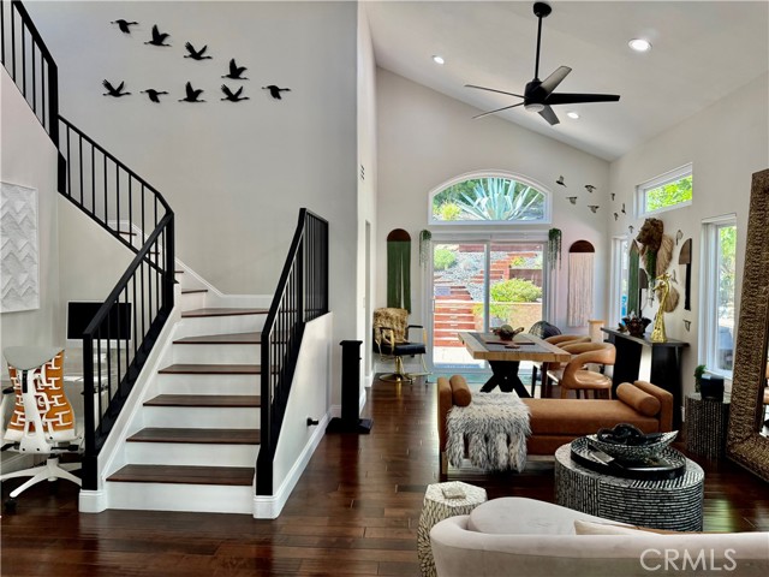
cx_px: 384
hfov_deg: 71.6
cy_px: 288
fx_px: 533
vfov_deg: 56.8
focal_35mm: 24
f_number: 1.78
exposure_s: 1/183
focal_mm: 6.76
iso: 200
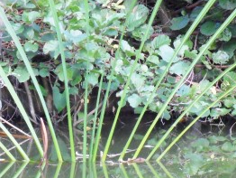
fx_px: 3999
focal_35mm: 586
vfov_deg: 2.5
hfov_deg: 3.4
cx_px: 101
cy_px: 151
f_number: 5.8
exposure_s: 1/90
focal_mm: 42
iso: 400
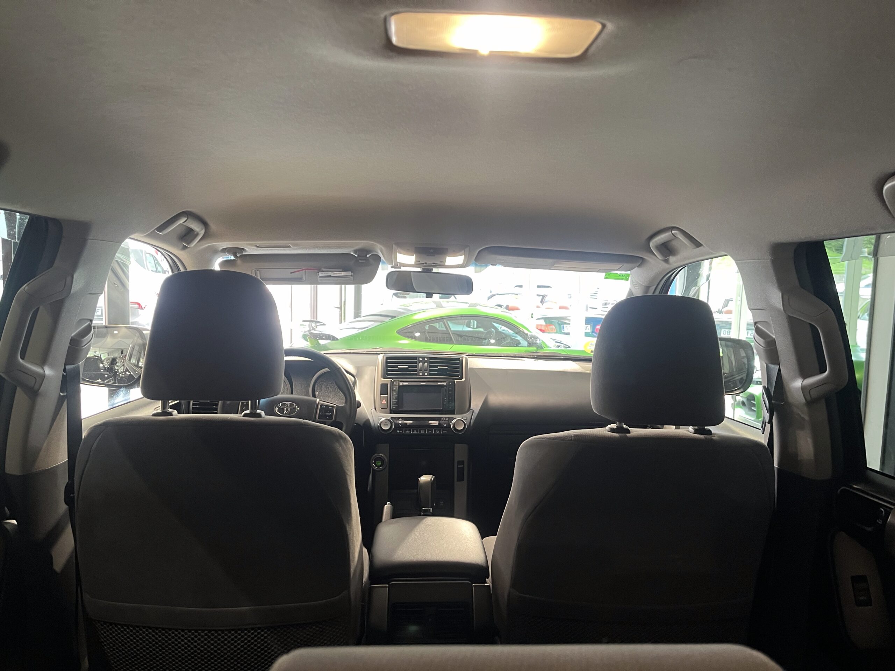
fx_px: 672
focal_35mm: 26
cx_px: 448
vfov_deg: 53.1
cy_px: 336
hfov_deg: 67.3
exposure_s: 1/50
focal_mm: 5.1
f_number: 1.6
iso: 250
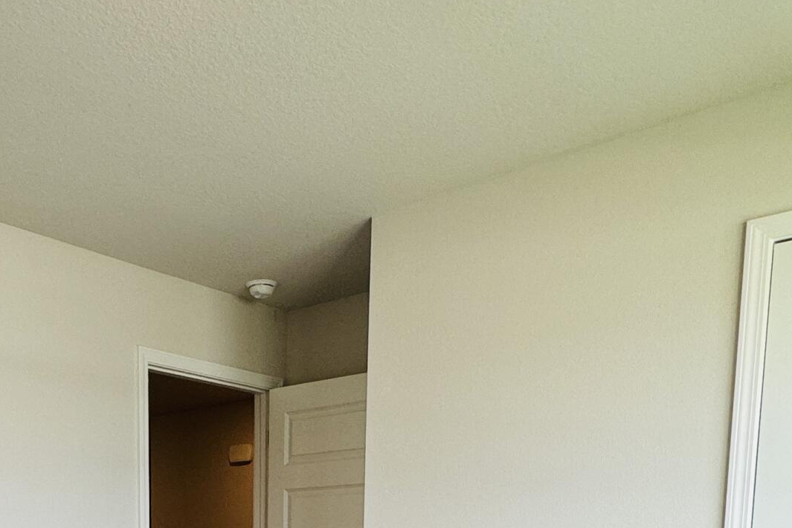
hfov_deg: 46.0
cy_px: 675
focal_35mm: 41
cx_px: 216
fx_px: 902
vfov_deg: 27.5
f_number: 2.2
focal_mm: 2.22
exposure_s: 1/120
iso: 80
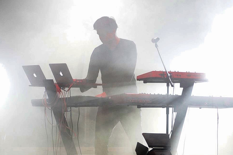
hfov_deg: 6.2
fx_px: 2135
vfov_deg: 4.2
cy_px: 80
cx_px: 112
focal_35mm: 330
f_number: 5
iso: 3200
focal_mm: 210
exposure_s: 1/125
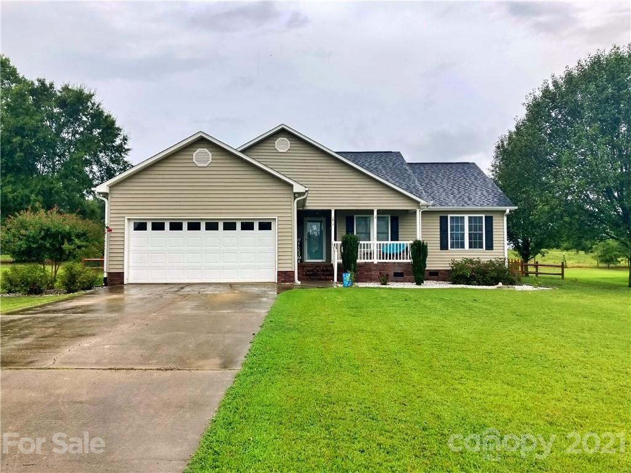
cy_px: 236
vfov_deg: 49.7
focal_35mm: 28
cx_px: 316
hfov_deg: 63.4
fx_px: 510
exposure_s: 1/350
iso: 20
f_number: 1.8
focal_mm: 3.99
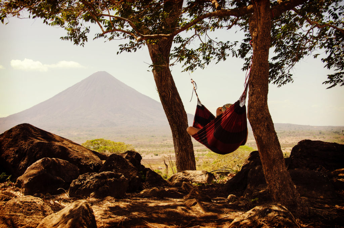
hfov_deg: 43.7
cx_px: 172
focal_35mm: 45
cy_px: 114
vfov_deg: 29.7
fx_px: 429
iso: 100
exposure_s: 1/250
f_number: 8
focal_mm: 30
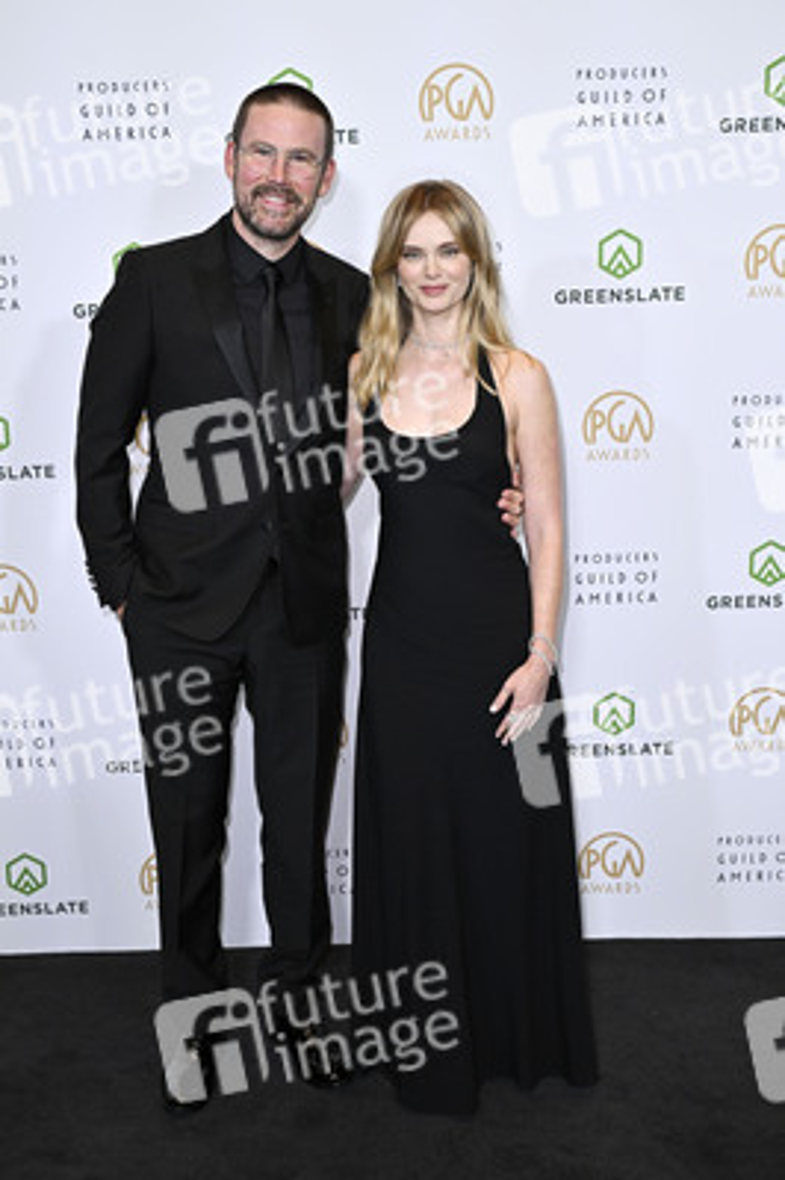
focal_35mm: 44
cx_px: 392
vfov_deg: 44.5
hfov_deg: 30.5
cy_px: 590
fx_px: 1442
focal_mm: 44
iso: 2000
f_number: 5.6
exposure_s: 1/320
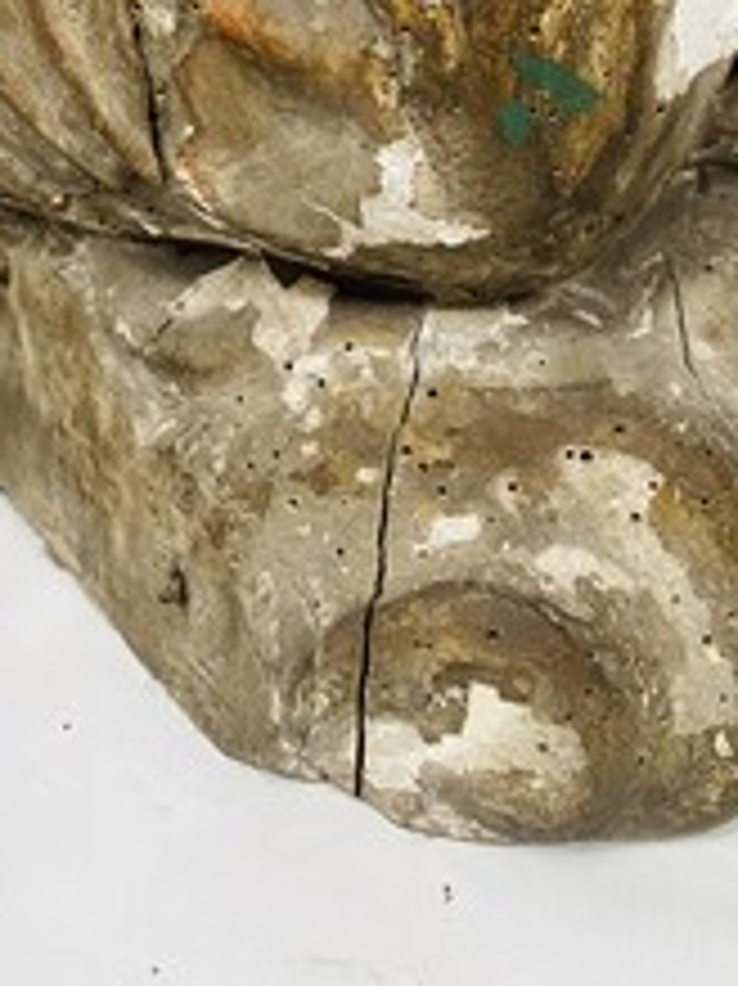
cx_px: 99
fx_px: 1622
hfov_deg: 25.0
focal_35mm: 57
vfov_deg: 30.4
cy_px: -90
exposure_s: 1/60
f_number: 1.8
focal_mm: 4.25
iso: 200
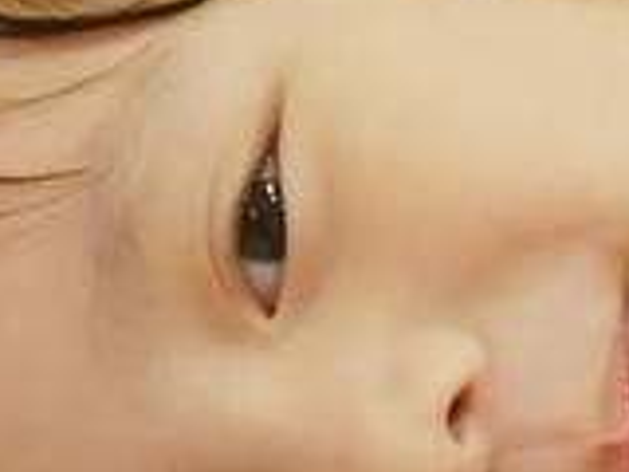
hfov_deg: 10.5
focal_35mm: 180
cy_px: 769
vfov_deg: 8.0
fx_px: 3271
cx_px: 1058
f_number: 3.5
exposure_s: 1/60
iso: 640
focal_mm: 12
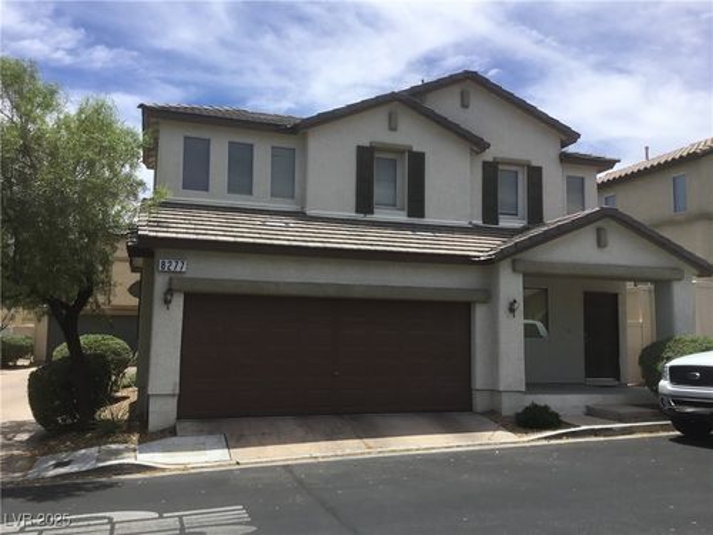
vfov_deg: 45.4
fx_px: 639
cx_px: 356
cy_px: 268
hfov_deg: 58.4
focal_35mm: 31
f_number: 2.4
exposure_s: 1/1567
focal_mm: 3.3
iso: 25
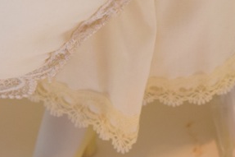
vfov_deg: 4.8
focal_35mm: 288
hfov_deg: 7.2
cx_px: 127
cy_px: 64
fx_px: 1877
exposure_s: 1/80
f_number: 5.6
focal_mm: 55
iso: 800
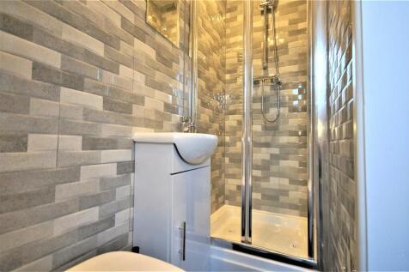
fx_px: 182
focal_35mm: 16
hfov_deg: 96.8
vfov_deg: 73.7
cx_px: 204
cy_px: 136
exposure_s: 1/60
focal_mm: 11
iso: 640
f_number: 4.5
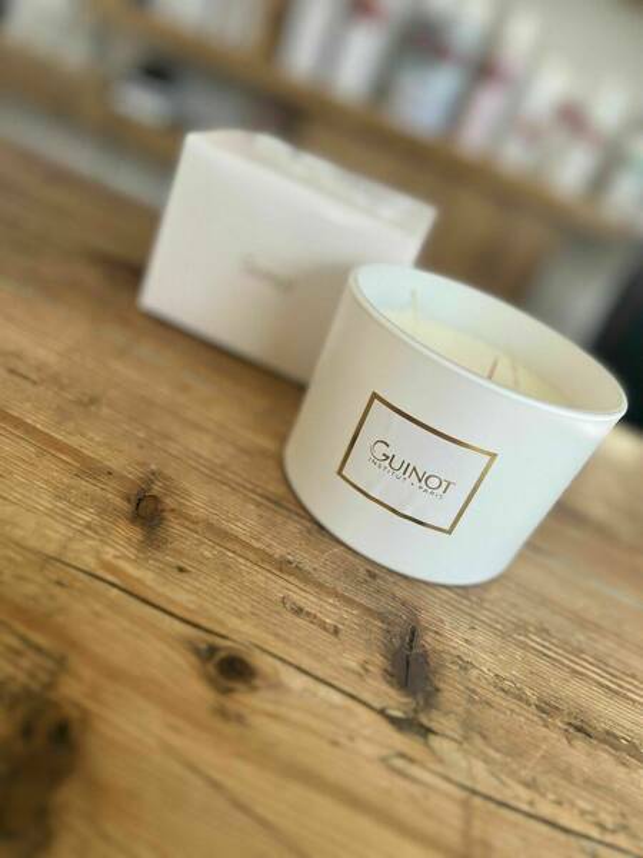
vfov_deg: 67.3
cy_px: 429
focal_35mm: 26
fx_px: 644
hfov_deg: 53.1
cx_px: 322
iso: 50
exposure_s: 1/797
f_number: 1.5
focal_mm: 5.7
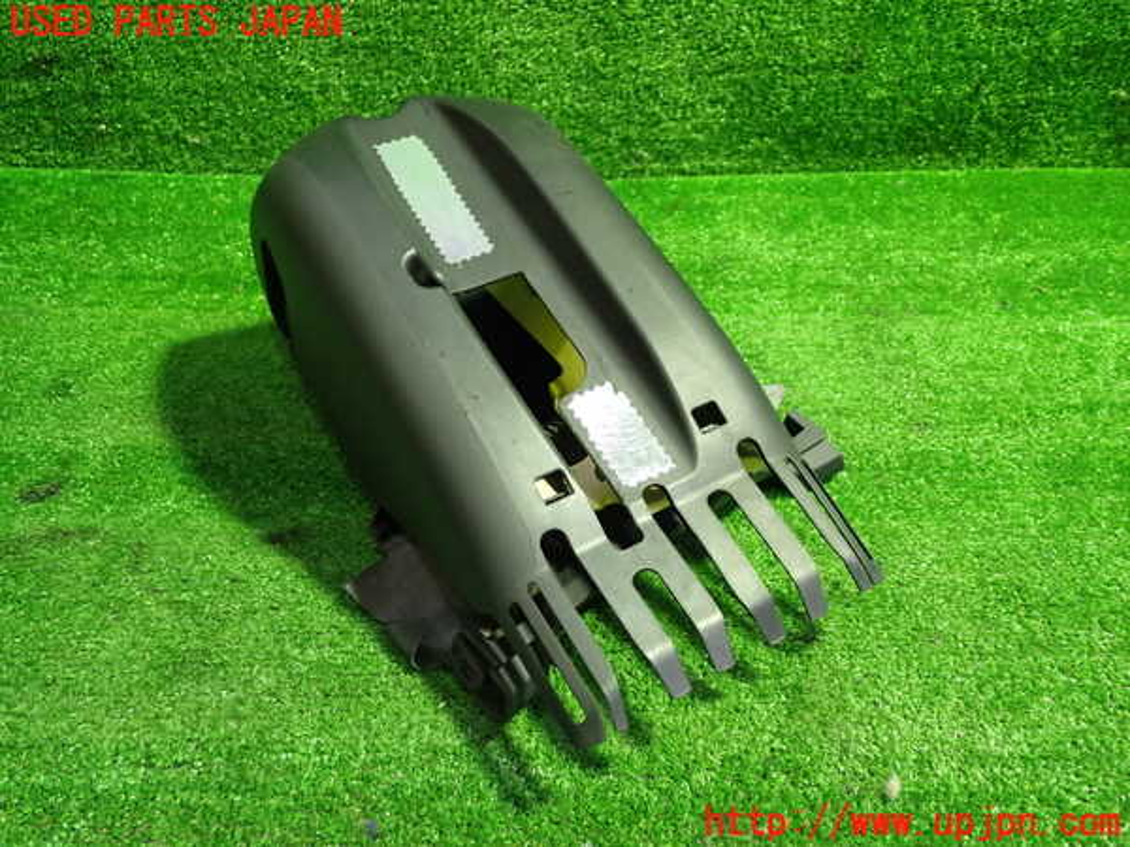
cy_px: 424
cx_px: 565
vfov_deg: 46.8
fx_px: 979
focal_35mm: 30
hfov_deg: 60.0
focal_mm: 5.4
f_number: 2.3
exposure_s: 1/30
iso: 400
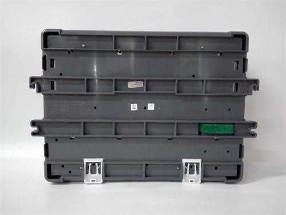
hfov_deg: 65.3
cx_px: 143
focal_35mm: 27
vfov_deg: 51.4
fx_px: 223
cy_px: 108
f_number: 2
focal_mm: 3.79
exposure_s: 1/33
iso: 716
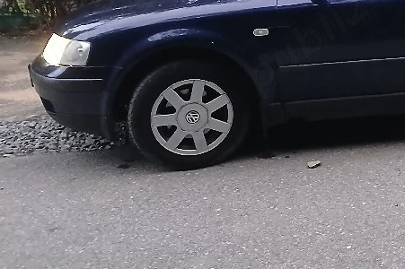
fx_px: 674
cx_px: 402
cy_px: 25
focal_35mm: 60
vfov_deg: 22.0
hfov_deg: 31.0
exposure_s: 1/16.7
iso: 1000
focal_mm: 3.98
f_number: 1.8
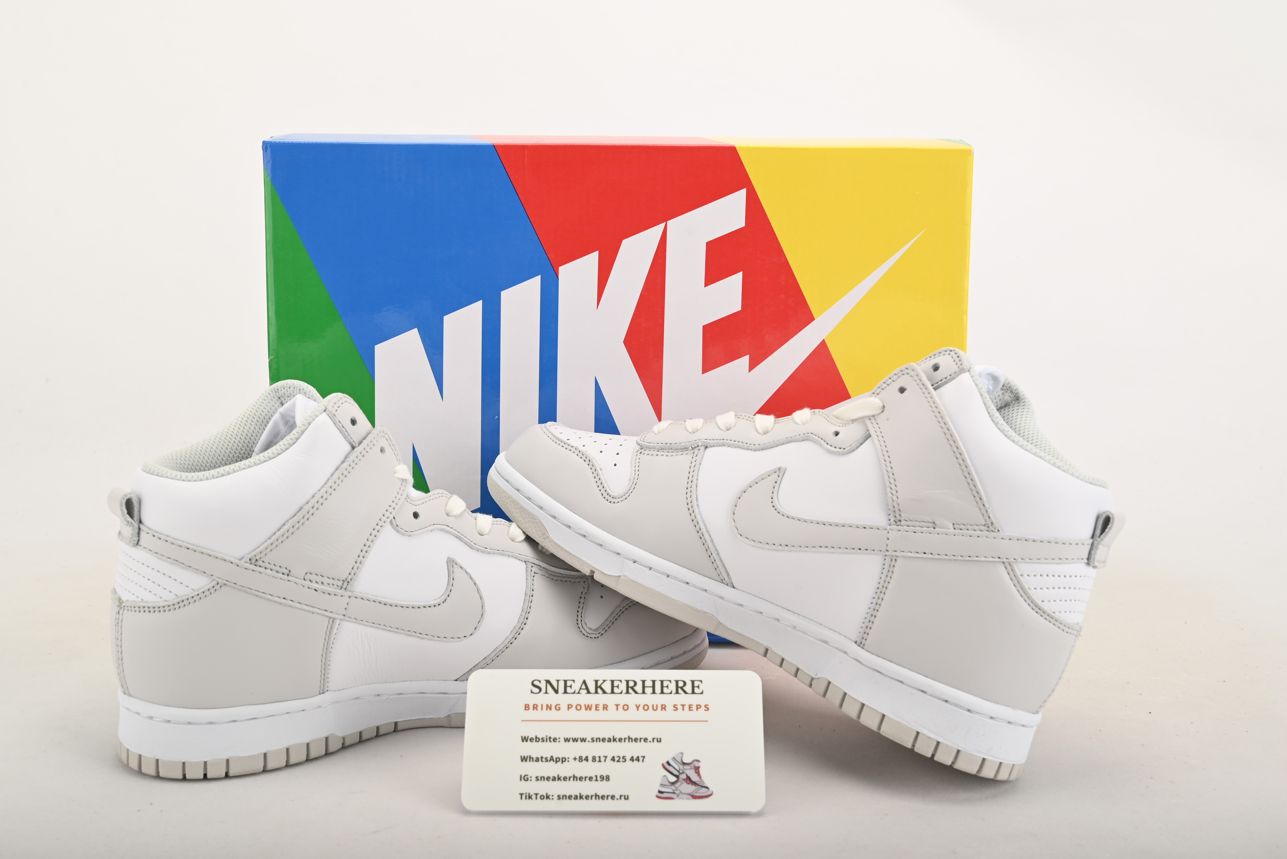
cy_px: 430
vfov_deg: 27.0
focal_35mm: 50
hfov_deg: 39.6
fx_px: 1788
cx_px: 644
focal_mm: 50
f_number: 11
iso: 100
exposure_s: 1/200
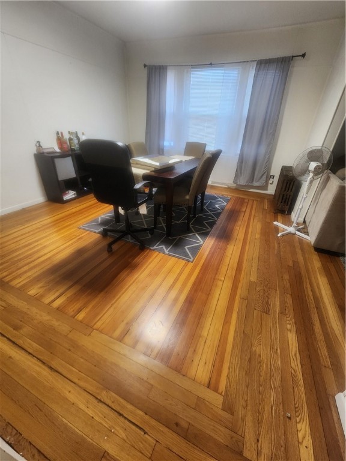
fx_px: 173
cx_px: 173
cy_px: 230
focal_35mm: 13
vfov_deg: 106.2
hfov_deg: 89.9
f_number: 2.2
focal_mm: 2.2
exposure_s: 1/40
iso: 320
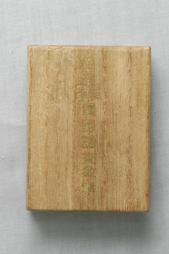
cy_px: 127
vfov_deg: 22.6
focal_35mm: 90
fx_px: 635
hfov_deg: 15.1
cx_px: 84
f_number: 10
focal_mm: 60
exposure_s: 1/10
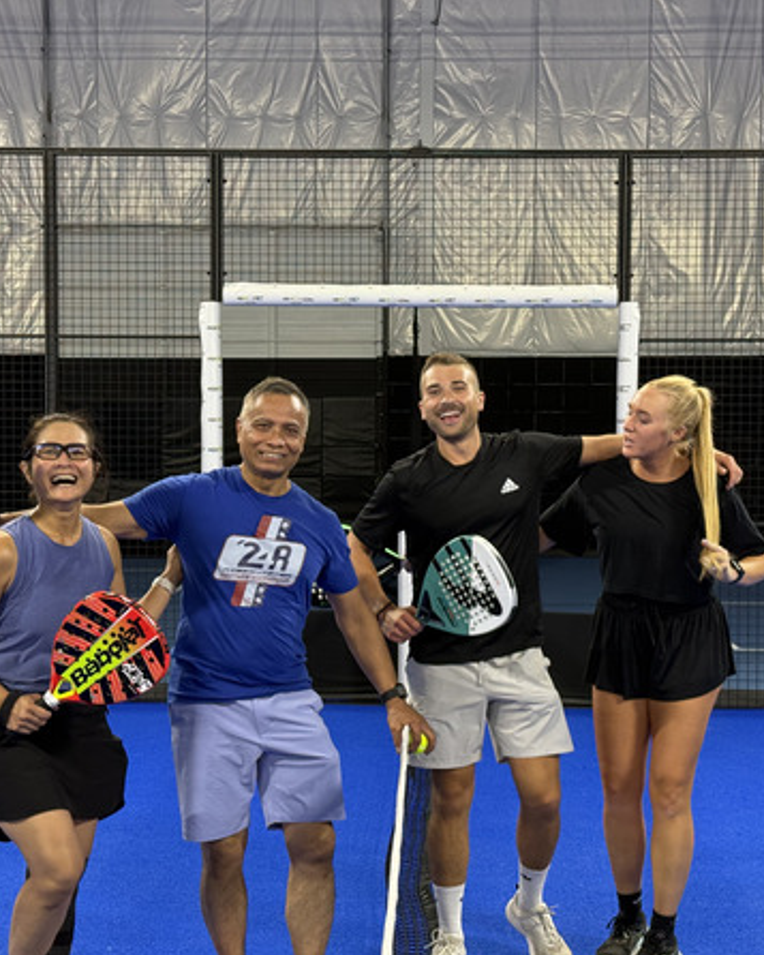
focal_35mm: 63
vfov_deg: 30.0
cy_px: 480
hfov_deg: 24.2
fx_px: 1780
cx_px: 402
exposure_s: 1/60
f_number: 1.78
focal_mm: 6.76
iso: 125
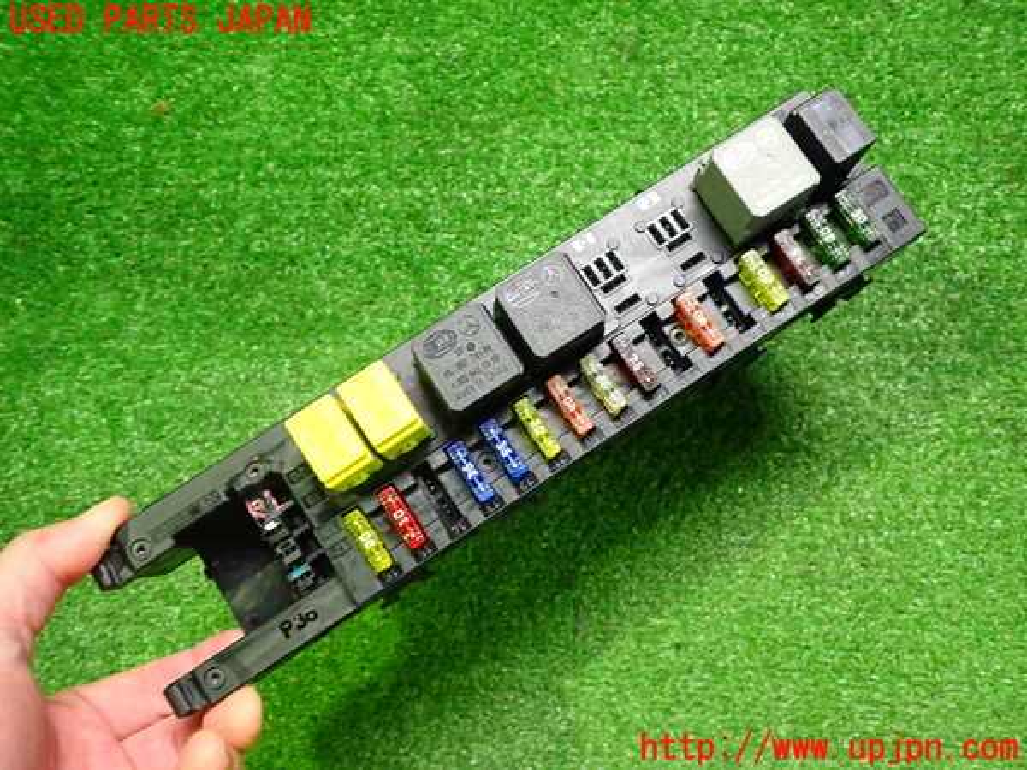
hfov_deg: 60.0
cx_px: 514
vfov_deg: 46.8
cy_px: 385
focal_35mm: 30
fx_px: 890
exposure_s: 1/30
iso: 640
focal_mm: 5.4
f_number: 2.3
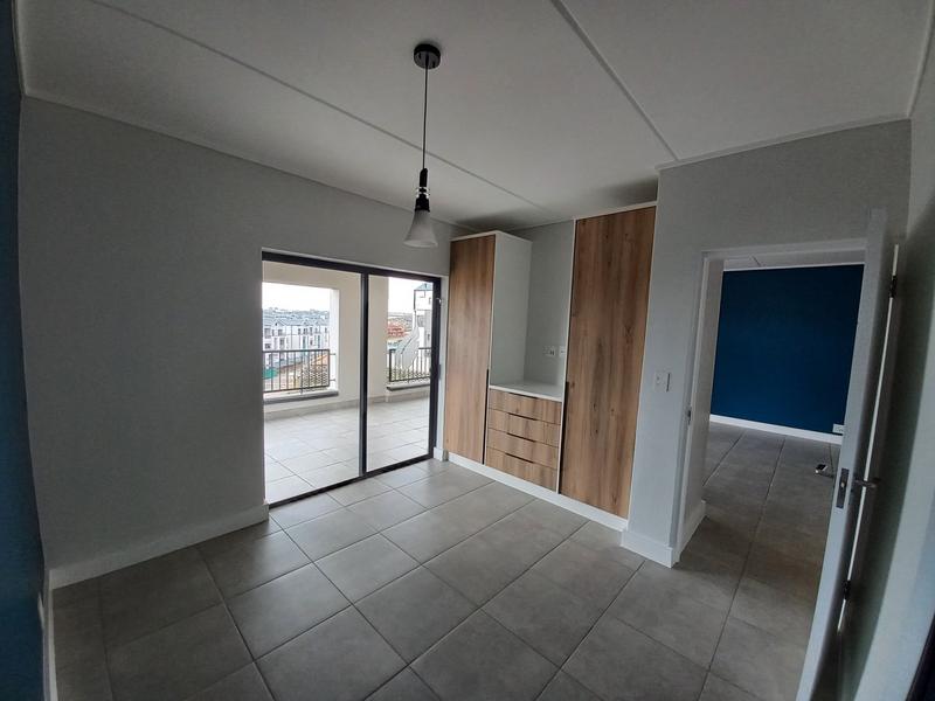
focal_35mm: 13
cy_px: 350
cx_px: 468
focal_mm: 1.42
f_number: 2.2
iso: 80
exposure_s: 1/100
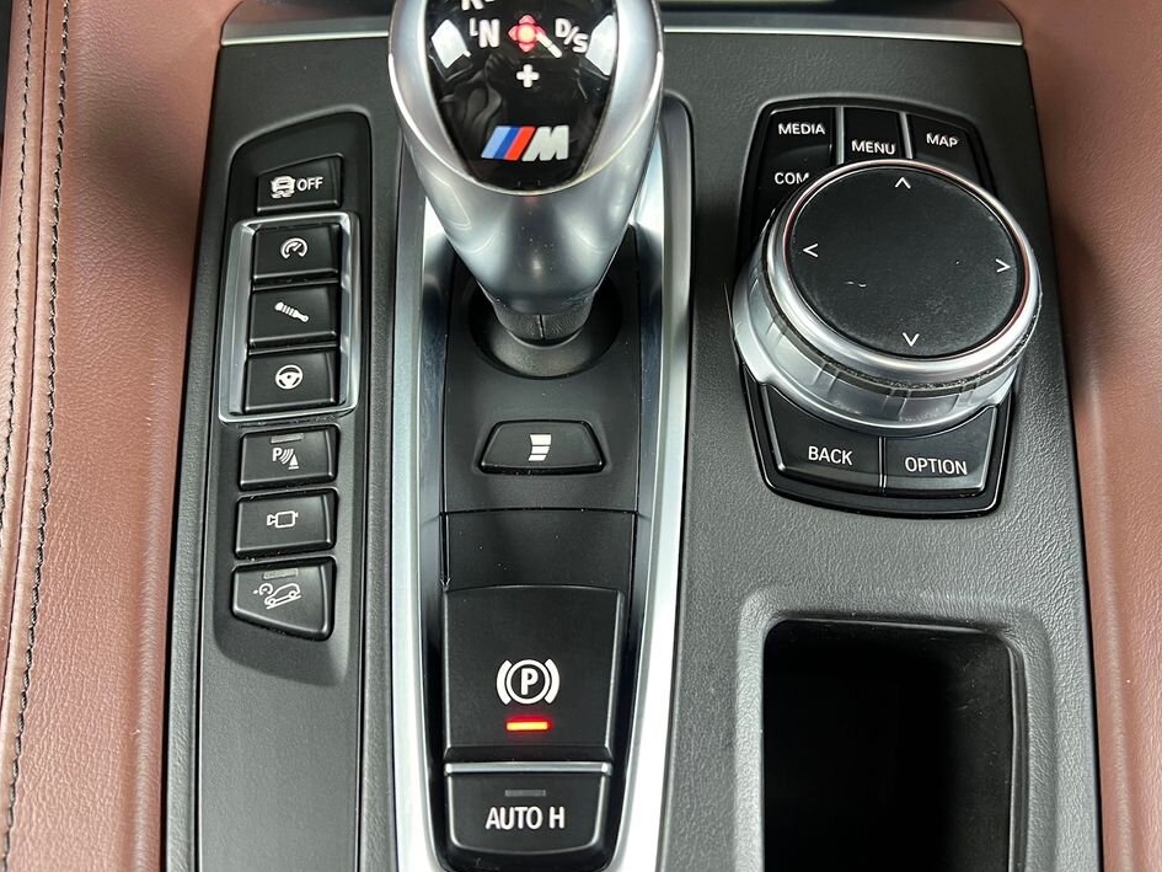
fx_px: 1108
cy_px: 386
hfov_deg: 55.3
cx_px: 611
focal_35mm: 33
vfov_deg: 42.9
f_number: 1.5
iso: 320
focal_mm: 5.7
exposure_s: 1/50
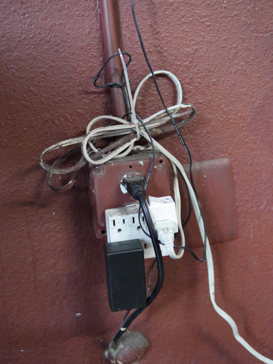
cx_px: 136
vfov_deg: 38.2
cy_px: 182
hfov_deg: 29.1
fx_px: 526
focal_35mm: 50
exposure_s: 1/125
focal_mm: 25
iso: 2500
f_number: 1.4
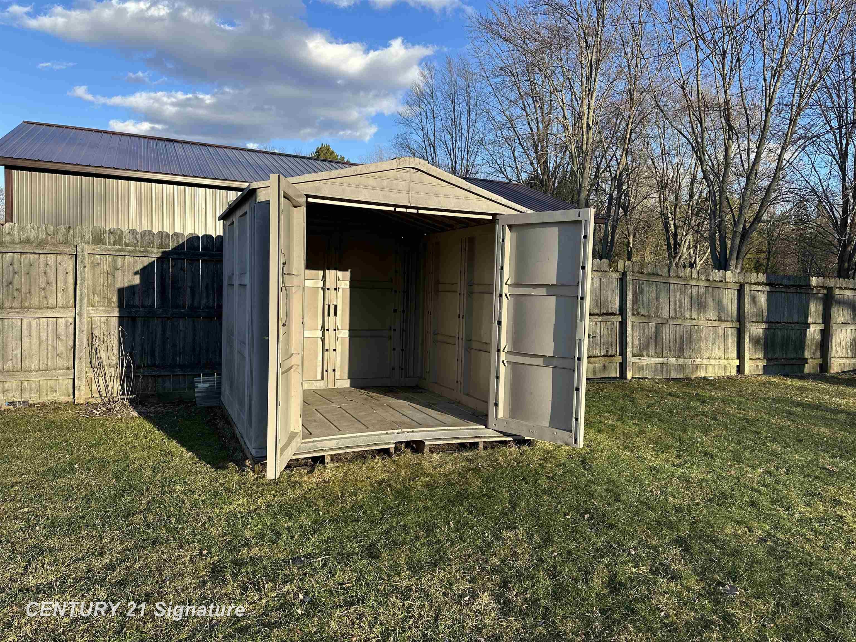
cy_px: 321
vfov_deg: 56.8
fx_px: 593
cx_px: 428
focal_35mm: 24
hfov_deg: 71.6
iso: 80
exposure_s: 1/1692
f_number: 1.78
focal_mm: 6.86
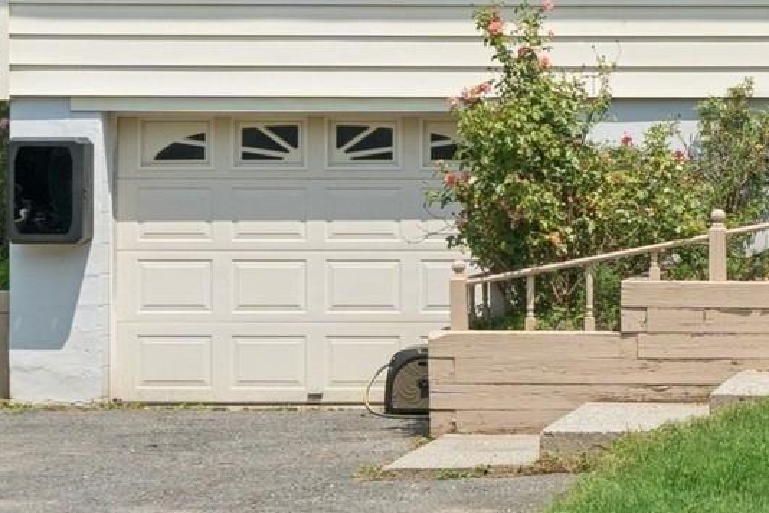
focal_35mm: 116
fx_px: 2478
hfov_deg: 16.7
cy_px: 205
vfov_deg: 11.8
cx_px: 969
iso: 200
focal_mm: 21
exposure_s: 1/500
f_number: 8
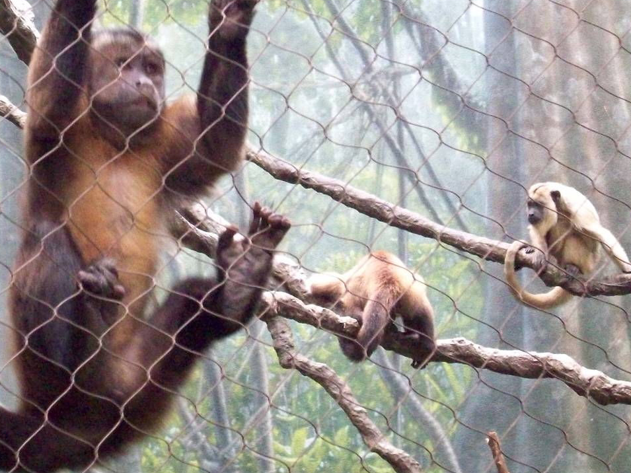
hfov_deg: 15.2
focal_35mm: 129
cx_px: 165
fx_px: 2351
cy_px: 91
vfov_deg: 11.4
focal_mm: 12.8
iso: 443
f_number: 4.2
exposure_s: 1/204
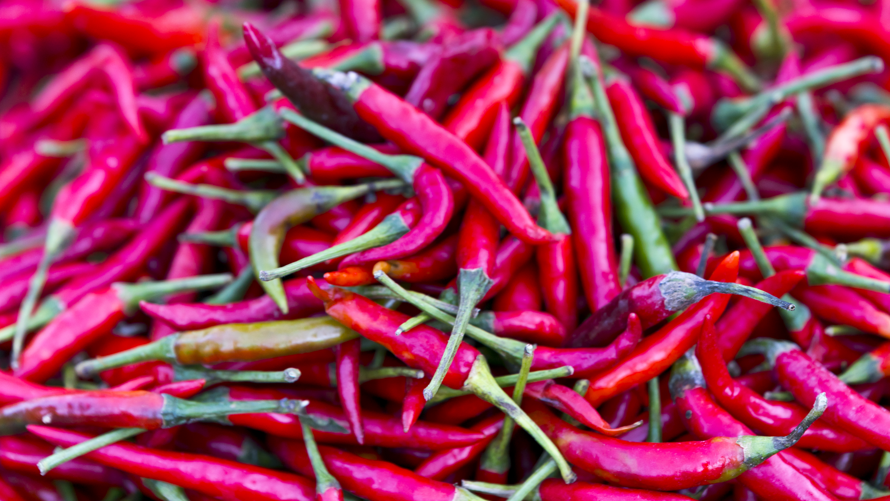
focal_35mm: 326
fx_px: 7693
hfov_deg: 6.6
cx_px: 492
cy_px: 75
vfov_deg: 3.7
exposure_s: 1/200
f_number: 3.5
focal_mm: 200
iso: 100
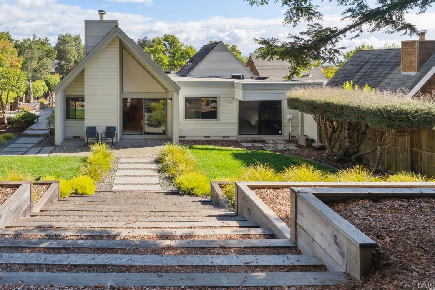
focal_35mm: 23
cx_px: 138
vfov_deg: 53.8
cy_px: 91
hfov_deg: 73.3
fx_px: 278
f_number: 11
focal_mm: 16
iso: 320
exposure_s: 1/250
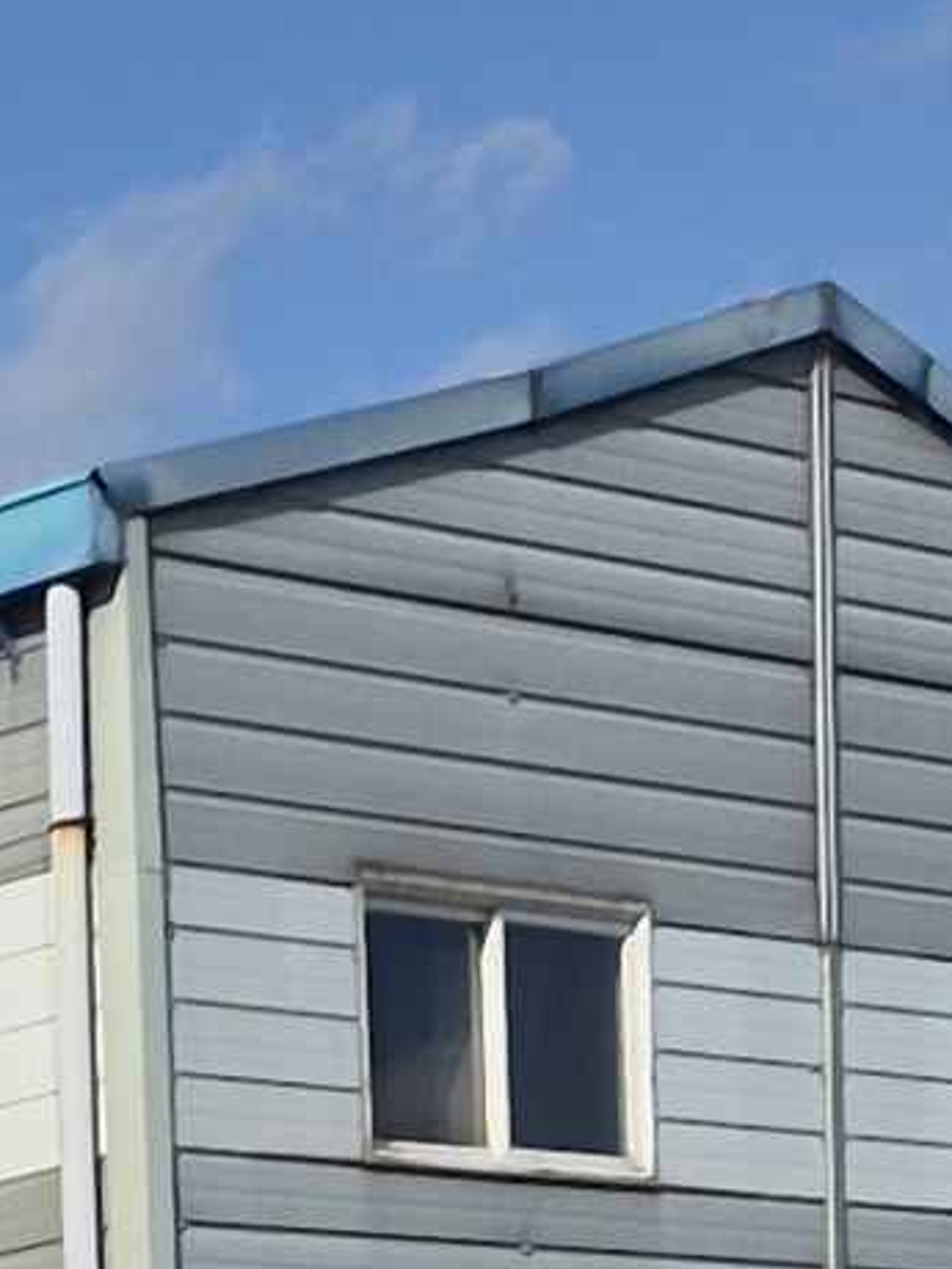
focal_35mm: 200
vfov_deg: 8.3
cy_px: 3846
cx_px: -1725
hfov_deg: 6.8
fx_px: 7334
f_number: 1.8
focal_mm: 5.4
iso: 25
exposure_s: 1/3712
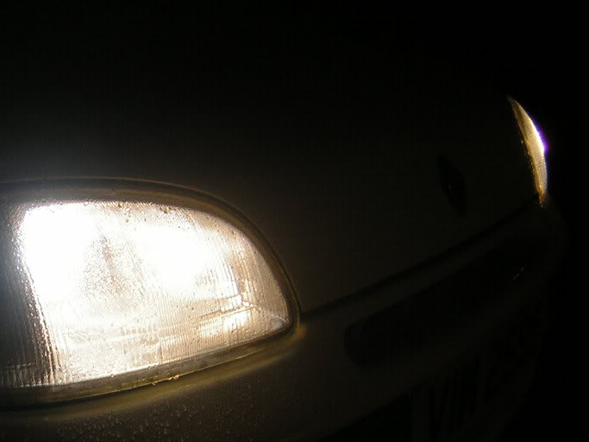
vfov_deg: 26.7
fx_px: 919
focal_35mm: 54
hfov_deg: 34.9
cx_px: 159
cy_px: 328
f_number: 2.6
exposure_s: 1/45.2
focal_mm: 4.7
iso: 50
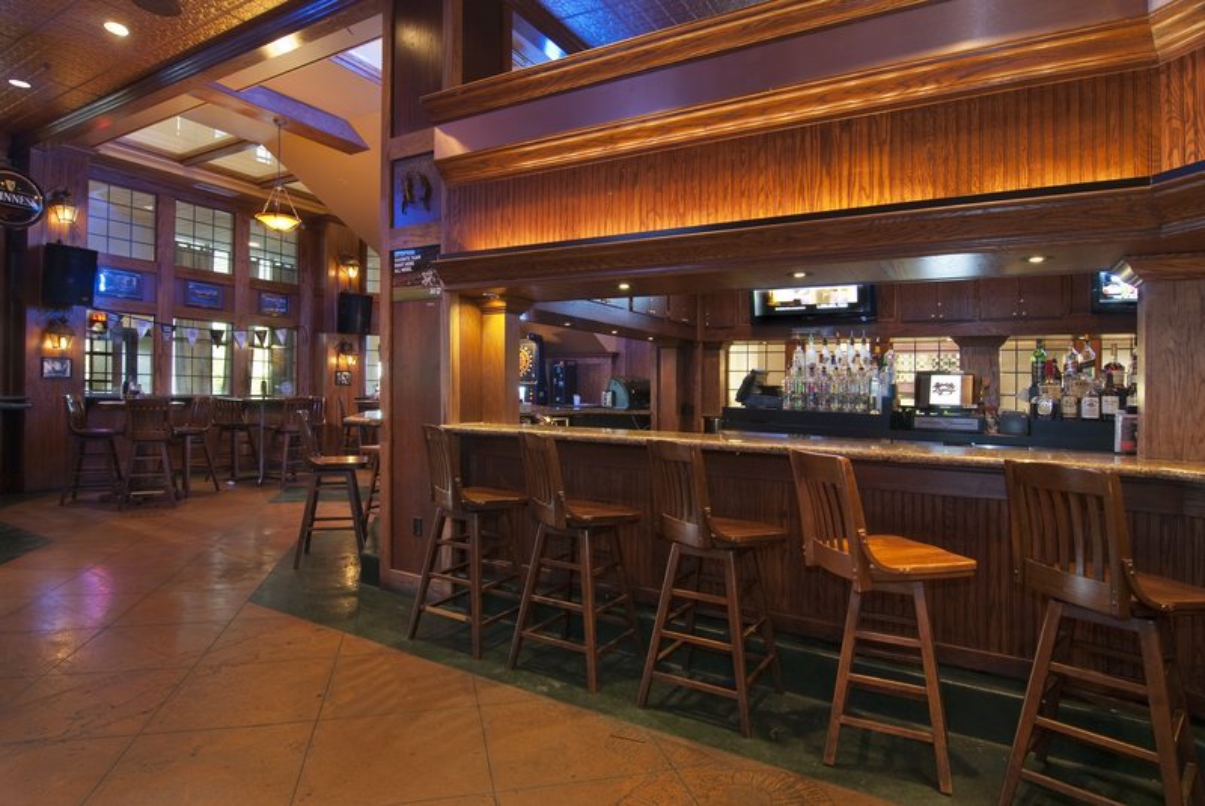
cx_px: 602
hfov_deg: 89.9
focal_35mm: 18
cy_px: 403
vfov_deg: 67.5
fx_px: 603
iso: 100
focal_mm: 12
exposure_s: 3
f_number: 10
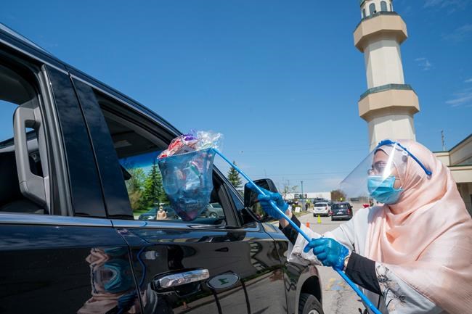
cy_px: 157
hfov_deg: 73.8
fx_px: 315
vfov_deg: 53.1
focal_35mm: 24
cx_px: 236
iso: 400
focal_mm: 24
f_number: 10
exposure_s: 1/800
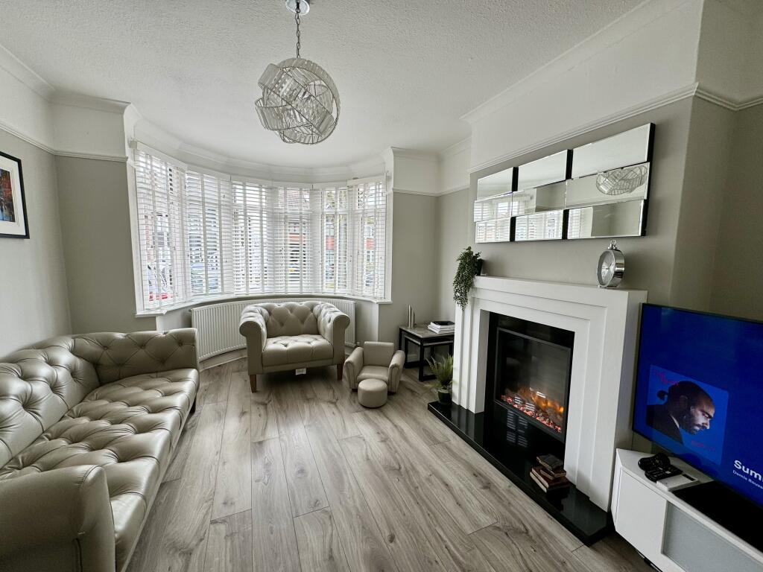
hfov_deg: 102.1
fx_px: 309
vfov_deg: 85.7
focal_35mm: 14
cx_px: 382
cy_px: 286
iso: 40
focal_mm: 2.22
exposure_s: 1/102
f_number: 2.2
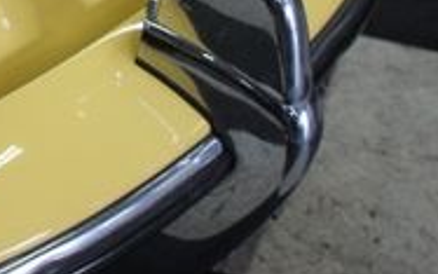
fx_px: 1122
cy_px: -108
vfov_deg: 13.3
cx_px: -105
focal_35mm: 94
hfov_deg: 20.5
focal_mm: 18
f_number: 4.5
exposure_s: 1/250
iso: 1000
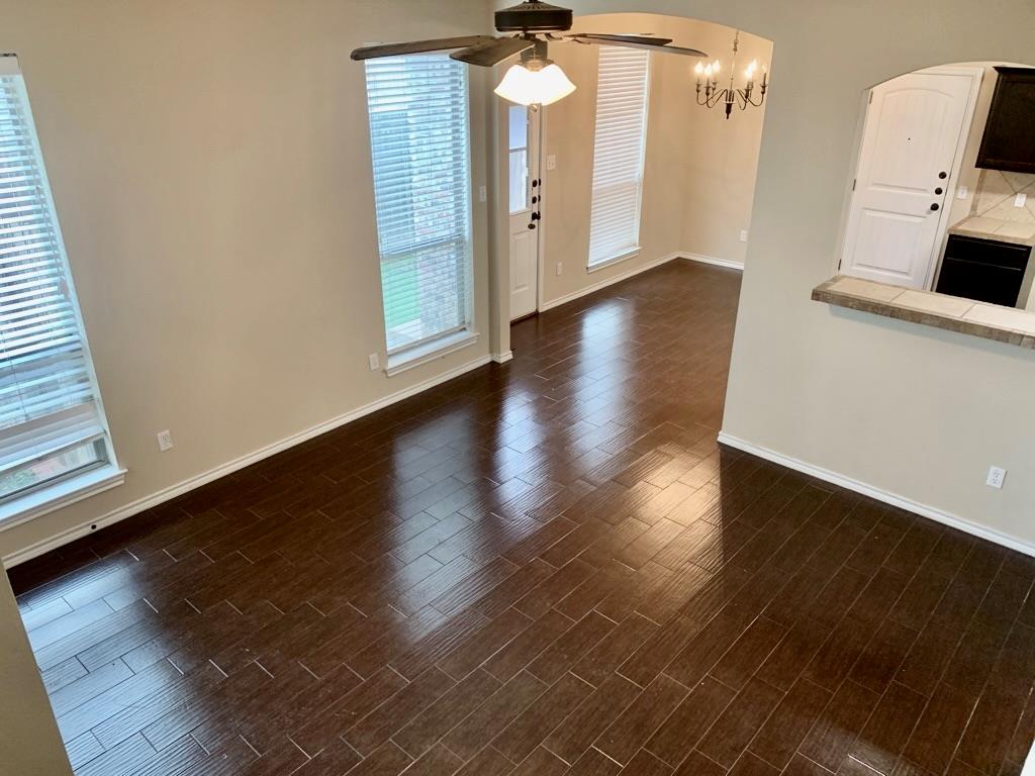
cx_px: 518
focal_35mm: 26
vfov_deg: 53.1
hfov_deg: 67.3
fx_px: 777
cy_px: 388
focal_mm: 4.25
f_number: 1.8
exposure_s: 1/60
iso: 125
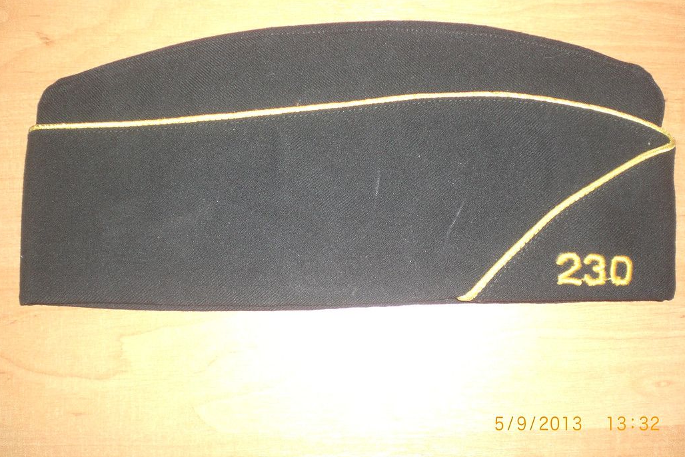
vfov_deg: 32.6
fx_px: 780
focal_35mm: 41
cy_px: 211
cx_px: 347
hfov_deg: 47.4
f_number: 3.1
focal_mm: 6.3
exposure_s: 1/60
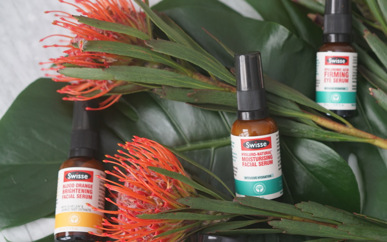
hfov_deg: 25.1
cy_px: 153
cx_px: 260
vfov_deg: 15.9
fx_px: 865
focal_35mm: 82
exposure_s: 1/160
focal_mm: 55
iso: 400
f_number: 4
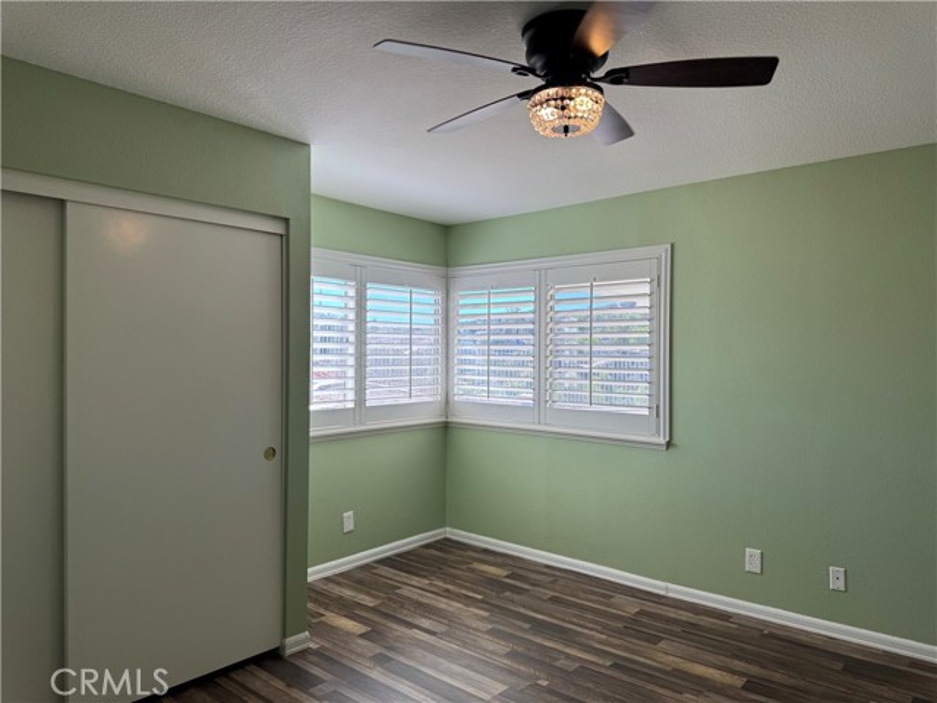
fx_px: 650
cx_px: 468
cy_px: 352
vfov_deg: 56.8
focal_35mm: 24
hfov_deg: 71.6
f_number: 1.78
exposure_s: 1/477
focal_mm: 6.76
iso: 80
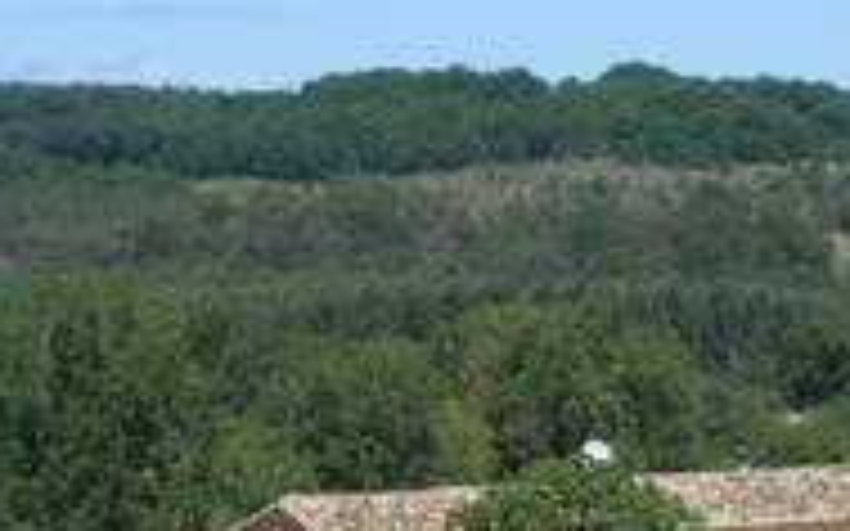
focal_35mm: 145
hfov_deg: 14.4
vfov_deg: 9.0
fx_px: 3358
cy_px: 572
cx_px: 625
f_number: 6
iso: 80
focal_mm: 12.8
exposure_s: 1/400
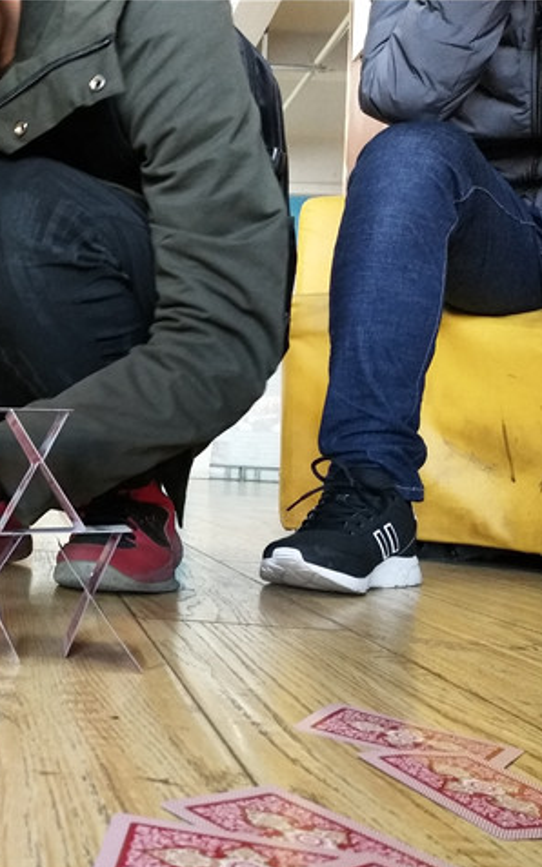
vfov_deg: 52.8
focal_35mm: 37
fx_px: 875
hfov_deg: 31.3
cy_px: 434
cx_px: -27
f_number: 2
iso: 400
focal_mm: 3.88
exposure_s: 1/25
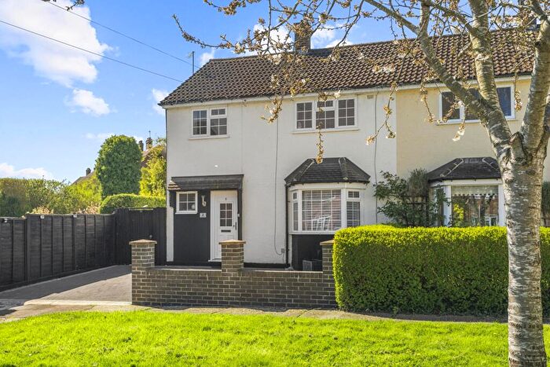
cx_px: 275
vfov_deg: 37.9
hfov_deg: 54.4
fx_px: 535
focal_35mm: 35
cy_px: 184
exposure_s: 1/320
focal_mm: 35
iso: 320
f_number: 7.1
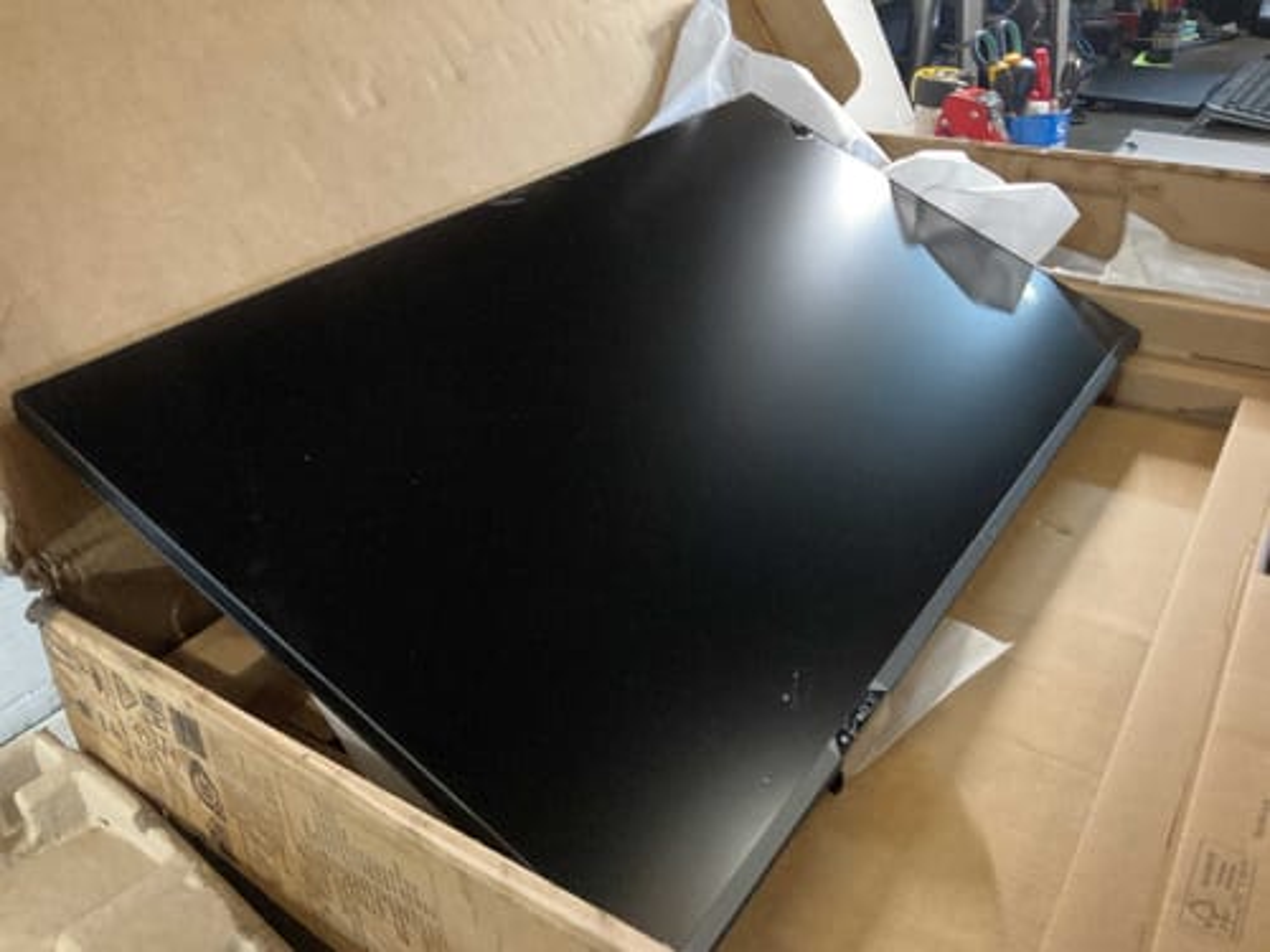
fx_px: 1064
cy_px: 476
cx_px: 635
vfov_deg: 48.2
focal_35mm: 29
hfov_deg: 61.7
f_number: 1.8
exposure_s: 1/50
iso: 320
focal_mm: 3
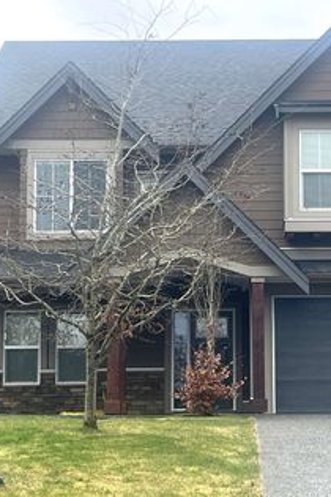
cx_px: 273
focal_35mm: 94
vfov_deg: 21.7
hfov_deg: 14.5
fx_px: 1296
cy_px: 256
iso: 50
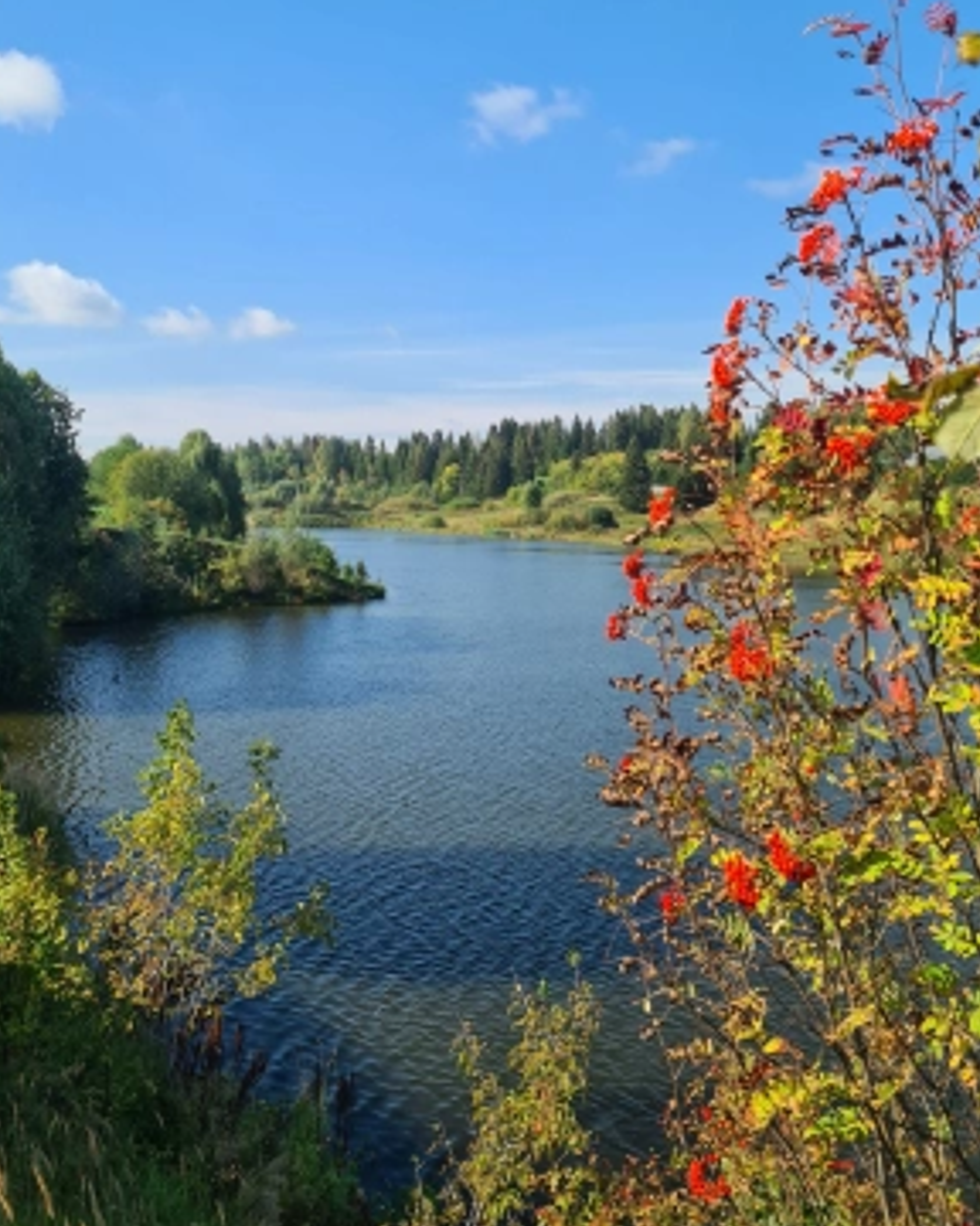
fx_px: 1196
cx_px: 437
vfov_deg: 53.8
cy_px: 480
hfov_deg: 44.5
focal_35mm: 33
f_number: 1.8
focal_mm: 5.4
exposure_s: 1/1948
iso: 50
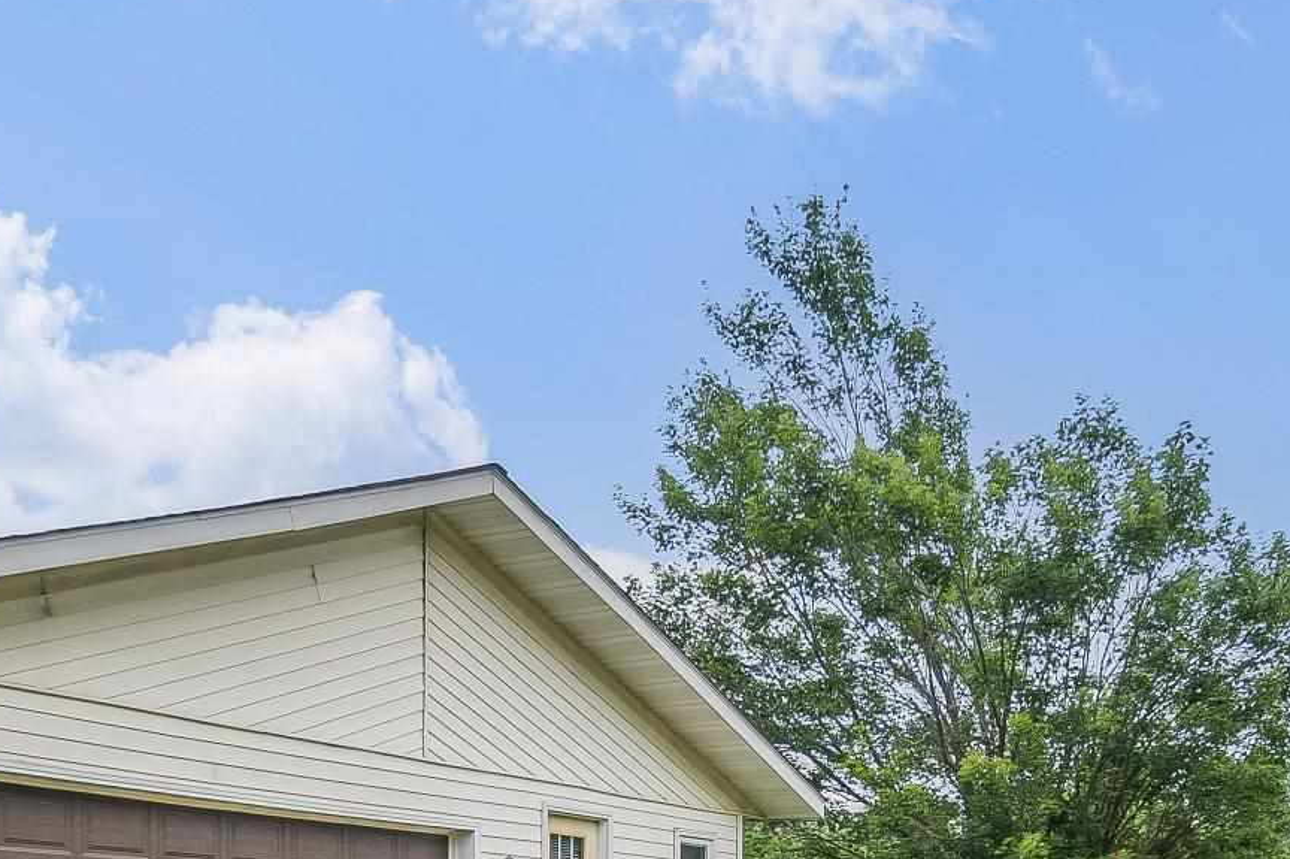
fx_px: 1755
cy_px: 1100
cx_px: 709
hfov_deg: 40.3
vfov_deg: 24.3
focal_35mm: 49
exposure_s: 1/1000
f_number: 4
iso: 250
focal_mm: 14
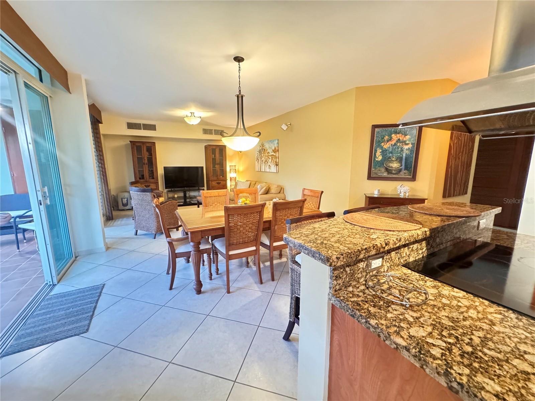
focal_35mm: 14
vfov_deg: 85.7
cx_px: 268
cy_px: 200
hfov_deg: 102.1
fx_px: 216
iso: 1600
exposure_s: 1/30
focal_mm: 2.22
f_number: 2.2
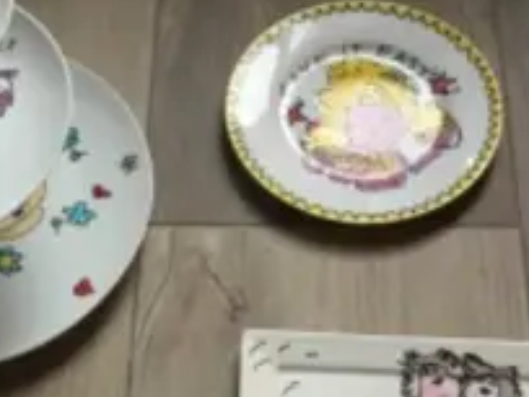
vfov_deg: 20.2
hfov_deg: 26.6
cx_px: 187
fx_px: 1116
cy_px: 210
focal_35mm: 73
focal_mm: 3.3
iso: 125
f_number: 2.4
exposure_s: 1/33
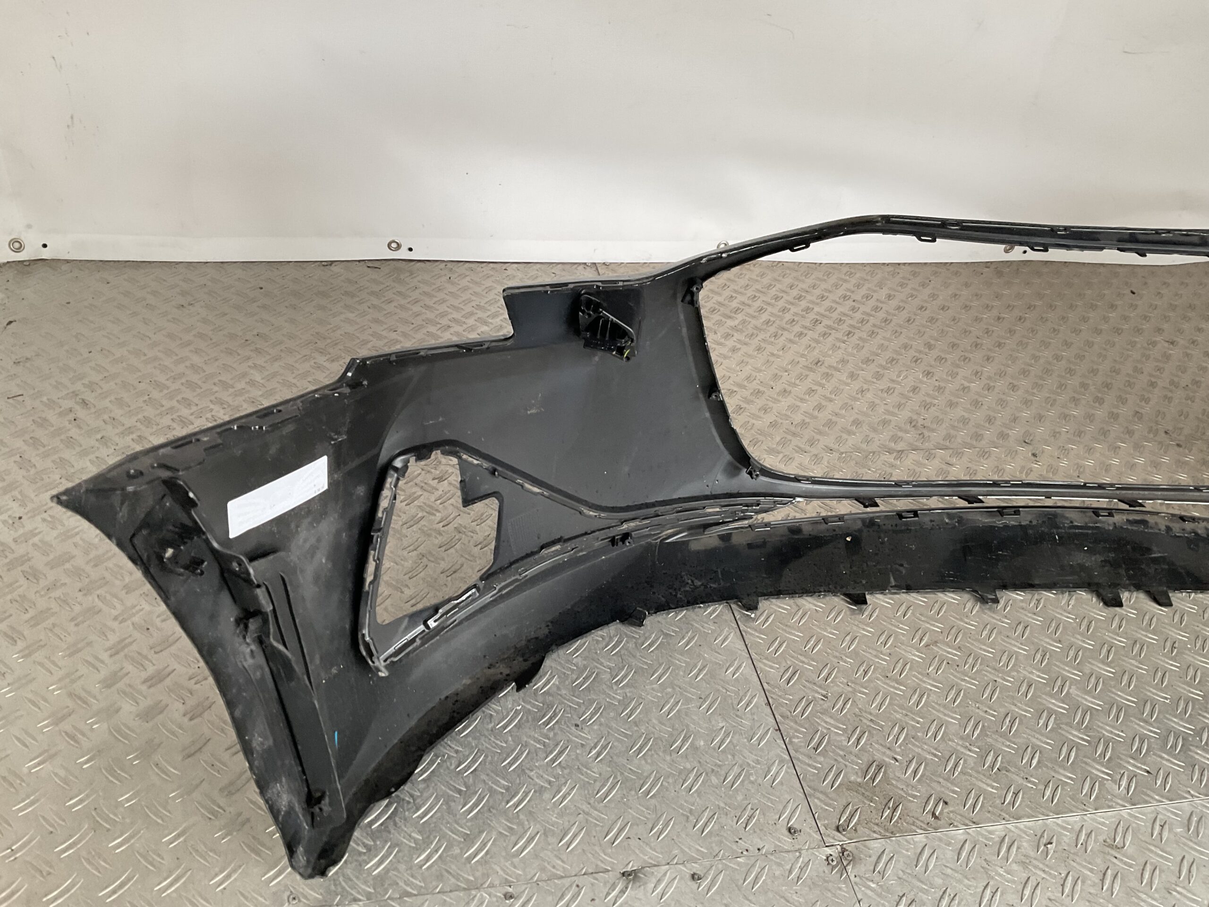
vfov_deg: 48.2
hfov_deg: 61.7
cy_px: 454
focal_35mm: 29
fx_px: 1013
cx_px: 604
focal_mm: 3
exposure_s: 1/50
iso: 64
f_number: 1.8
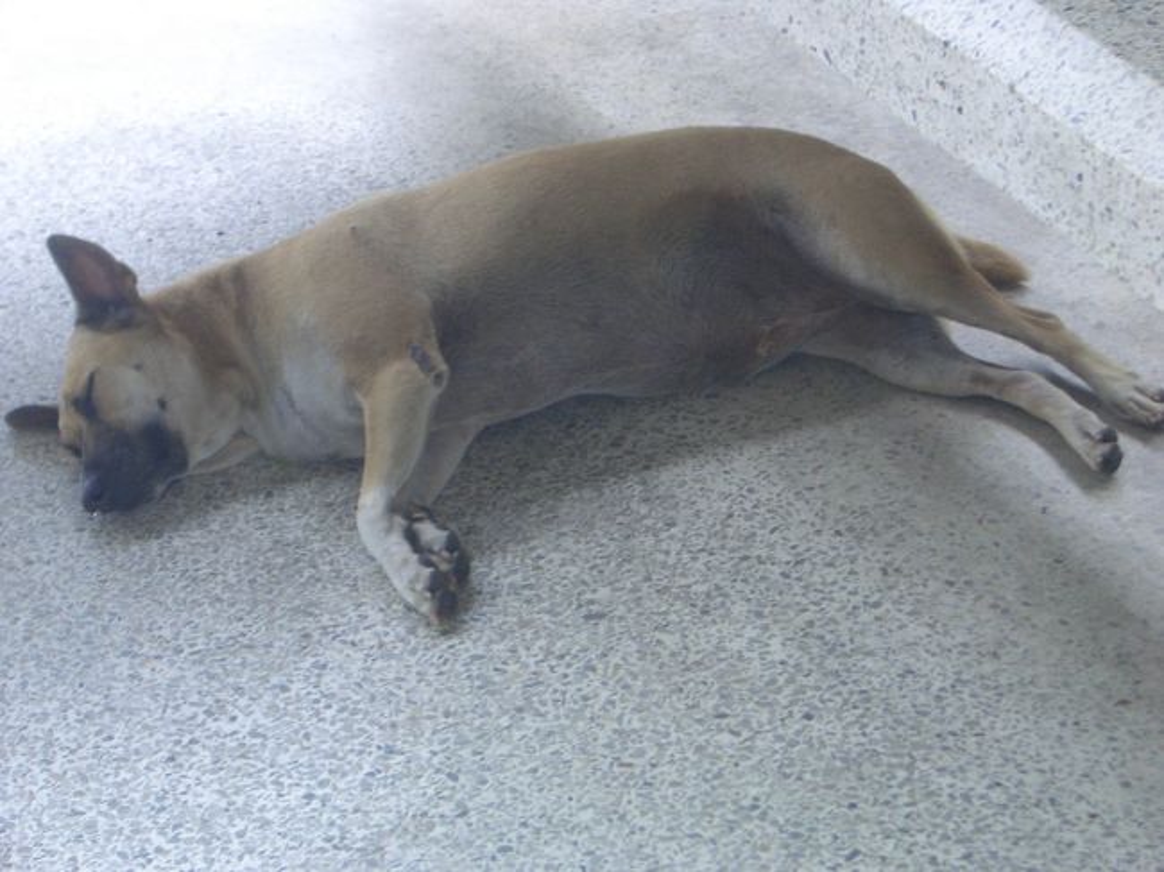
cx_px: 582
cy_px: 436
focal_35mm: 105
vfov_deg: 14.1
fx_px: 3529
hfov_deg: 18.7
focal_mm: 17.4
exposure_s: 1/100
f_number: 4.8
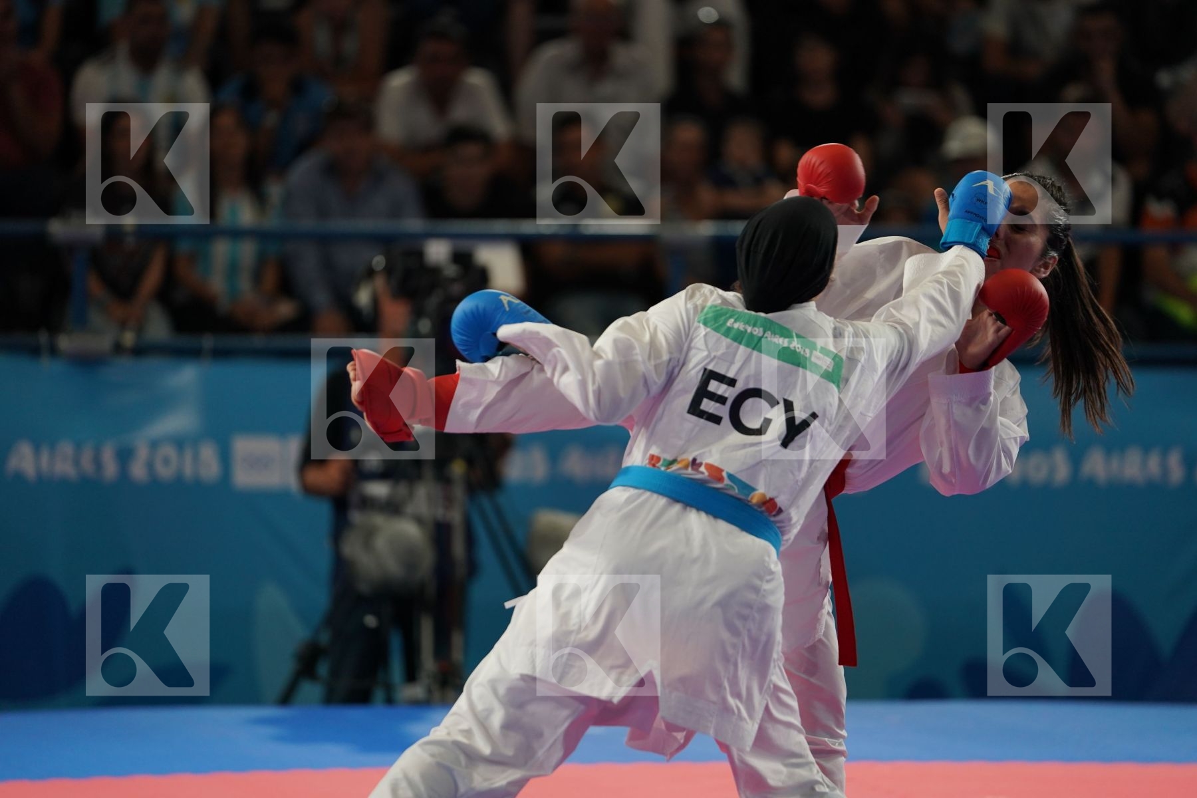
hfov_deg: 10.3
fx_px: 6649
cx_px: 598
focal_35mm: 200
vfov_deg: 6.9
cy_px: 399
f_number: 2.8
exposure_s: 1/1000
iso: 1000
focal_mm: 200
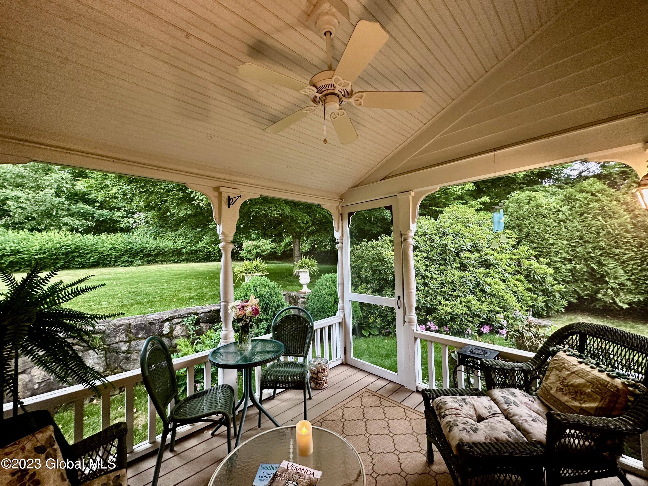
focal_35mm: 14
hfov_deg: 102.1
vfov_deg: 85.7
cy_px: 243
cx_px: 324
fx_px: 262
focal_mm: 2.22
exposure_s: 1/60
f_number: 2.2
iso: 250
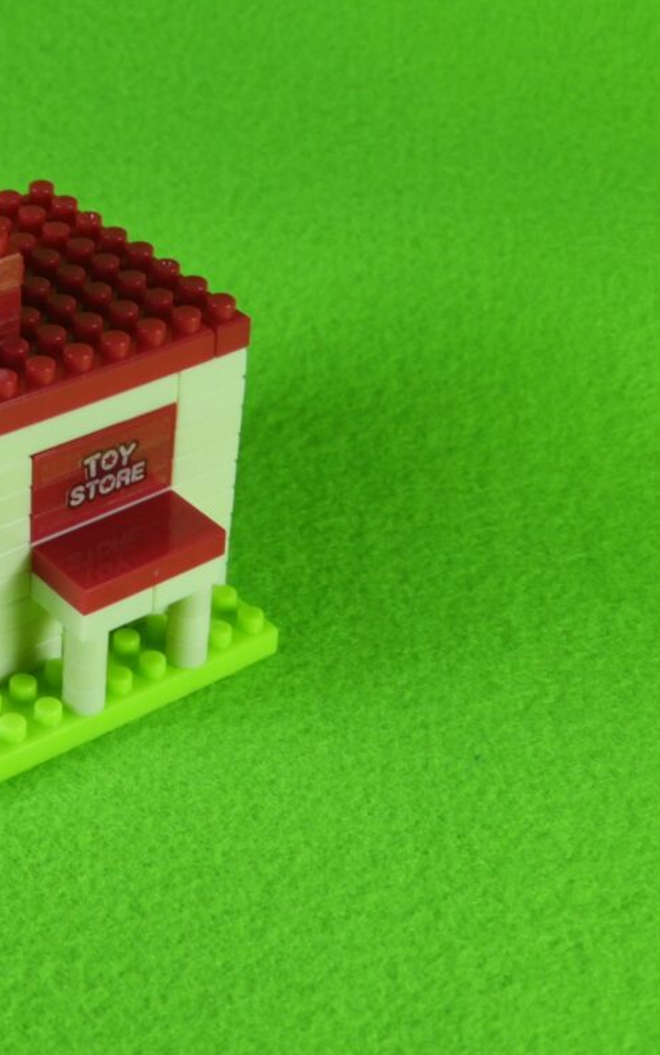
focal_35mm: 71
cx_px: -7
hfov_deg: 17.9
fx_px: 2042
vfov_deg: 29.0
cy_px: 528
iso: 100
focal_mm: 9
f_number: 4
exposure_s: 1/50
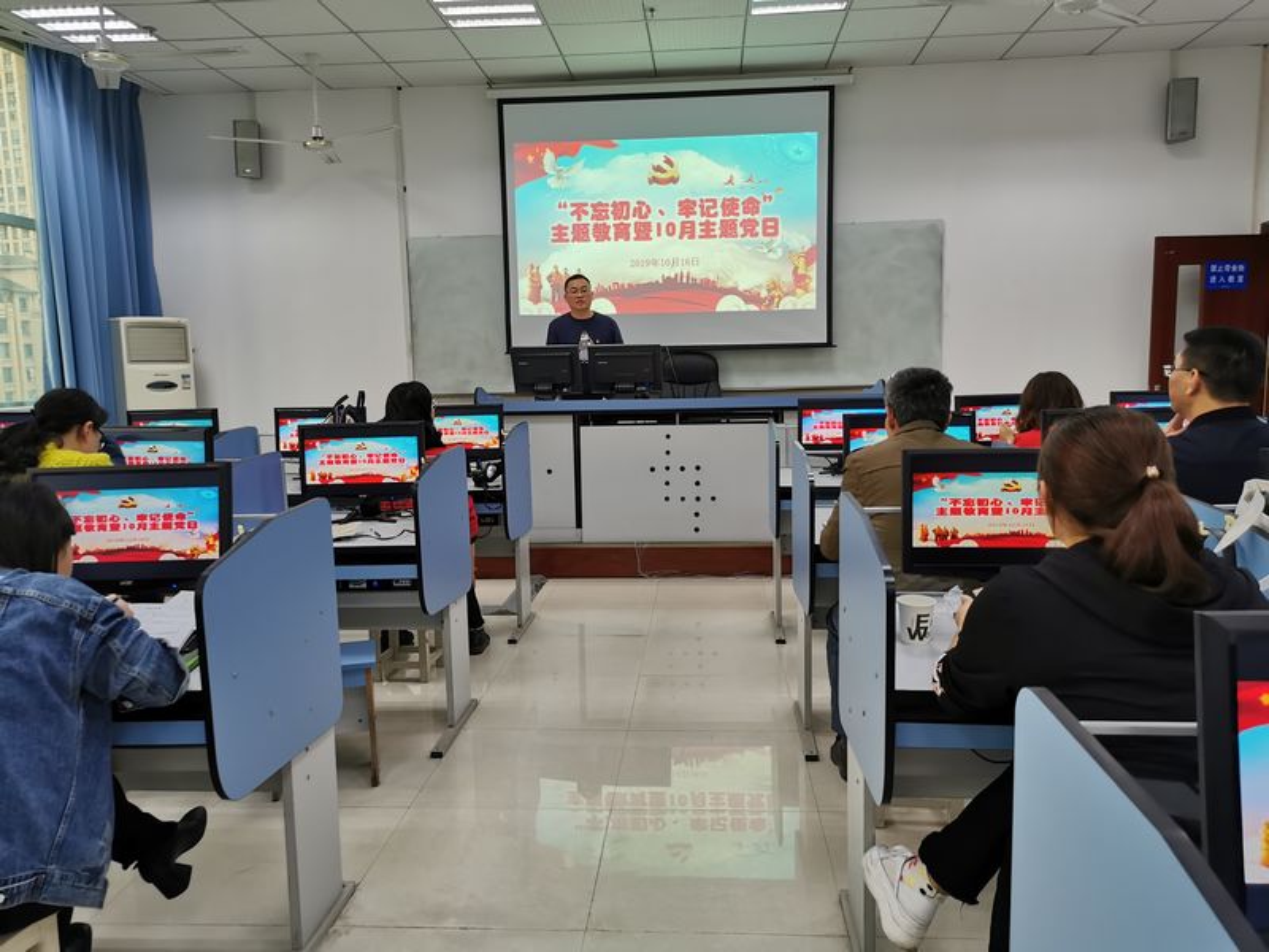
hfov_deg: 65.3
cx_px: 634
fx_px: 990
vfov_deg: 51.4
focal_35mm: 27
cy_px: 476
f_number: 1.8
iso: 200
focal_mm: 5.58
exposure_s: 1/100
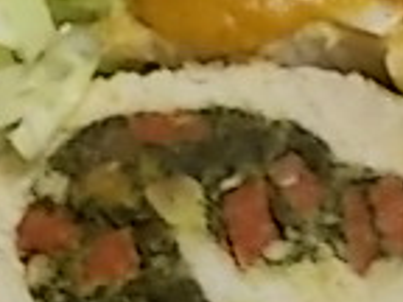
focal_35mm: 133
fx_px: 1548
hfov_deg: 14.8
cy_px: 196
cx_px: 313
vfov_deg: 11.1
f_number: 3.4
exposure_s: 1/8
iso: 200
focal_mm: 5.3
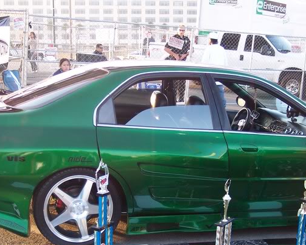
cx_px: 179
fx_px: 534
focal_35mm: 59
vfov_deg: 25.6
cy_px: 173
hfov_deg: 31.9
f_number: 2.8
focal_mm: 8
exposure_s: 1/125
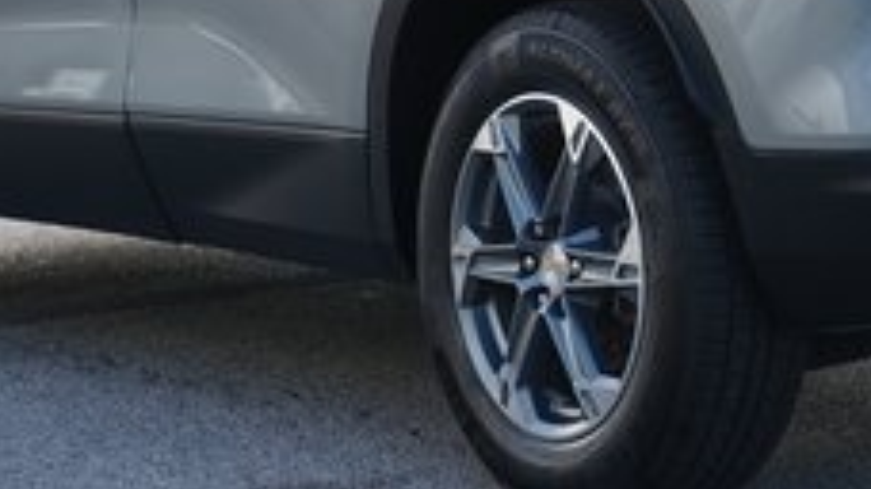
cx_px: 695
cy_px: -159
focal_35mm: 200
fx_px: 4617
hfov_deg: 10.7
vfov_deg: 6.0
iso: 100
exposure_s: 1/125
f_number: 7.1
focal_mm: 68
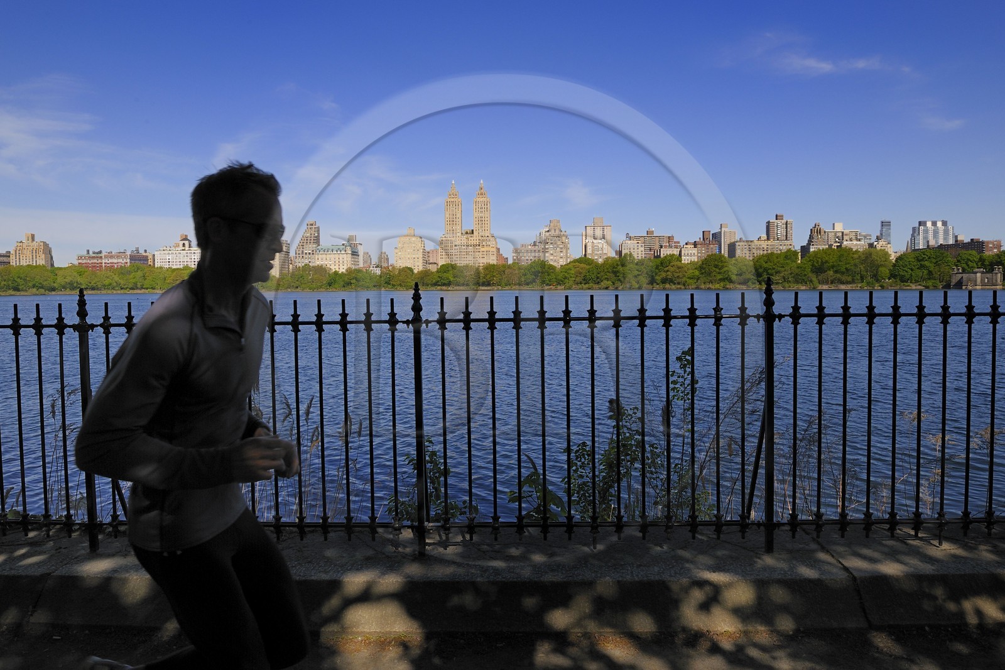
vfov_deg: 53.1
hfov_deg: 73.8
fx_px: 670
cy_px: 335
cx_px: 502
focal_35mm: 24
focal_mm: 24
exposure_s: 1/500
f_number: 13
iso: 400
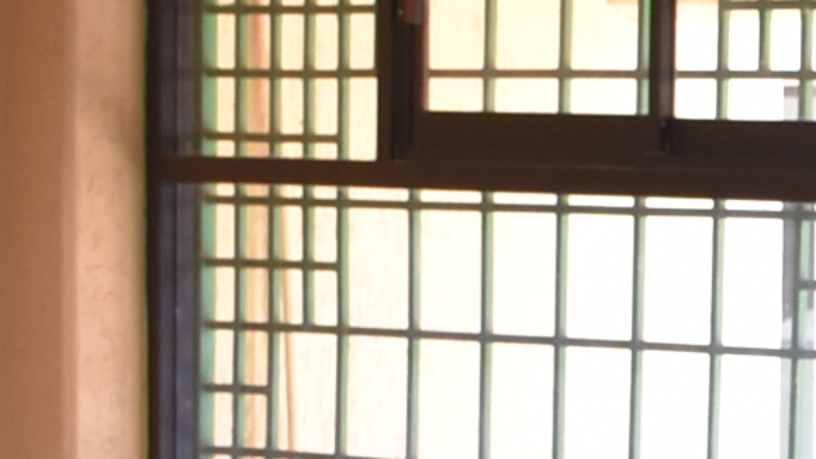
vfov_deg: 4.5
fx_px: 5798
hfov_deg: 7.6
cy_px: 812
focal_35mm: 268
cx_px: 1823
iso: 800
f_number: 4.5
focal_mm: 22
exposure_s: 1/80
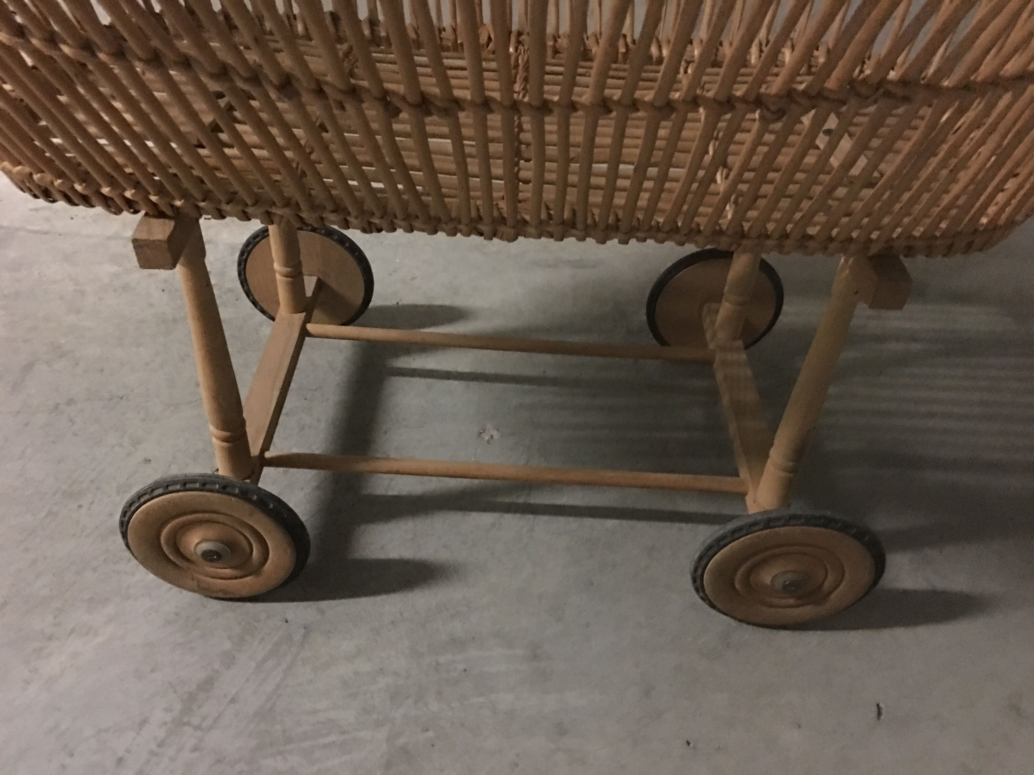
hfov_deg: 61.7
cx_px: 517
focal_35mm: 29
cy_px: 388
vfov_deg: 48.2
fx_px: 866
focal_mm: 4.15
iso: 200
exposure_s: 1/4
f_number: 2.2
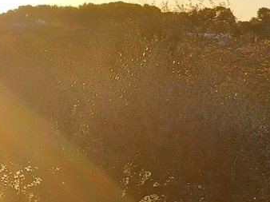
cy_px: 154
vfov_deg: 13.2
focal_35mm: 112
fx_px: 873
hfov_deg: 16.4
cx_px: 374
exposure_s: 1/100
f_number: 1.8
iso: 25
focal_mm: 4
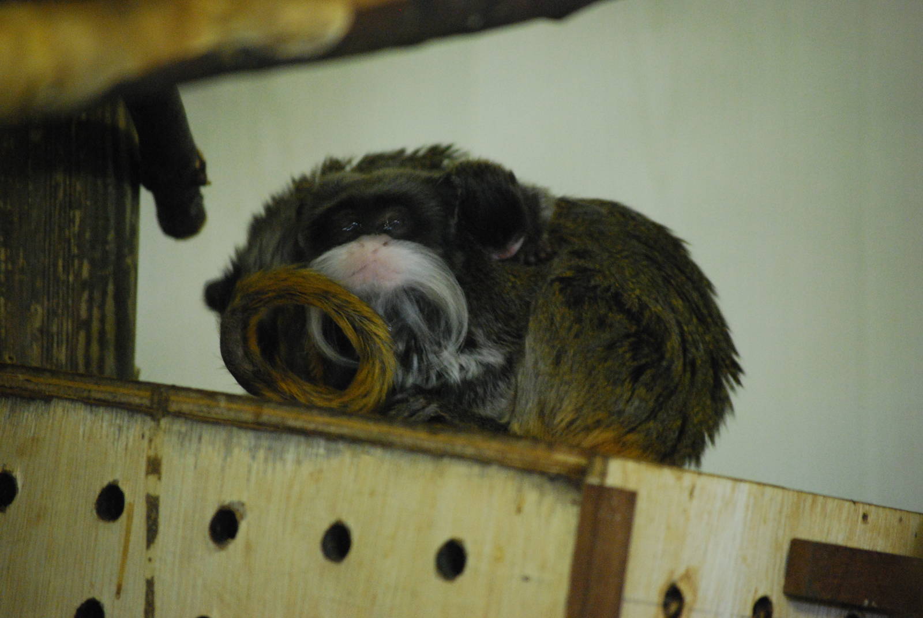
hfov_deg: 10.1
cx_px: 462
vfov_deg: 6.8
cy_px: 309
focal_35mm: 202
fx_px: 5198
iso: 1600
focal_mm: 135
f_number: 5
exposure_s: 1/3
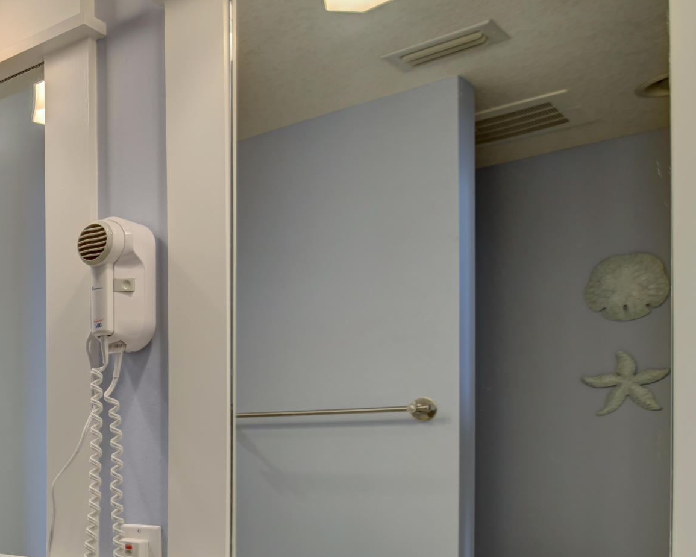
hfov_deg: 36.3
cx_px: -140
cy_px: 460
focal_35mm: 39
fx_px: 803
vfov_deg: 36.7
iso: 100
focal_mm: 16
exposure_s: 1/15
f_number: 2.8
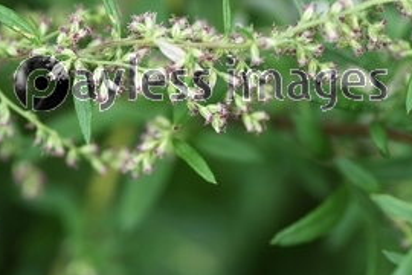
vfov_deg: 9.1
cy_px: 82
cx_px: 200
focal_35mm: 150
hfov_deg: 13.7
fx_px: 1717
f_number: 5
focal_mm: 90
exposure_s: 1/320
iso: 200
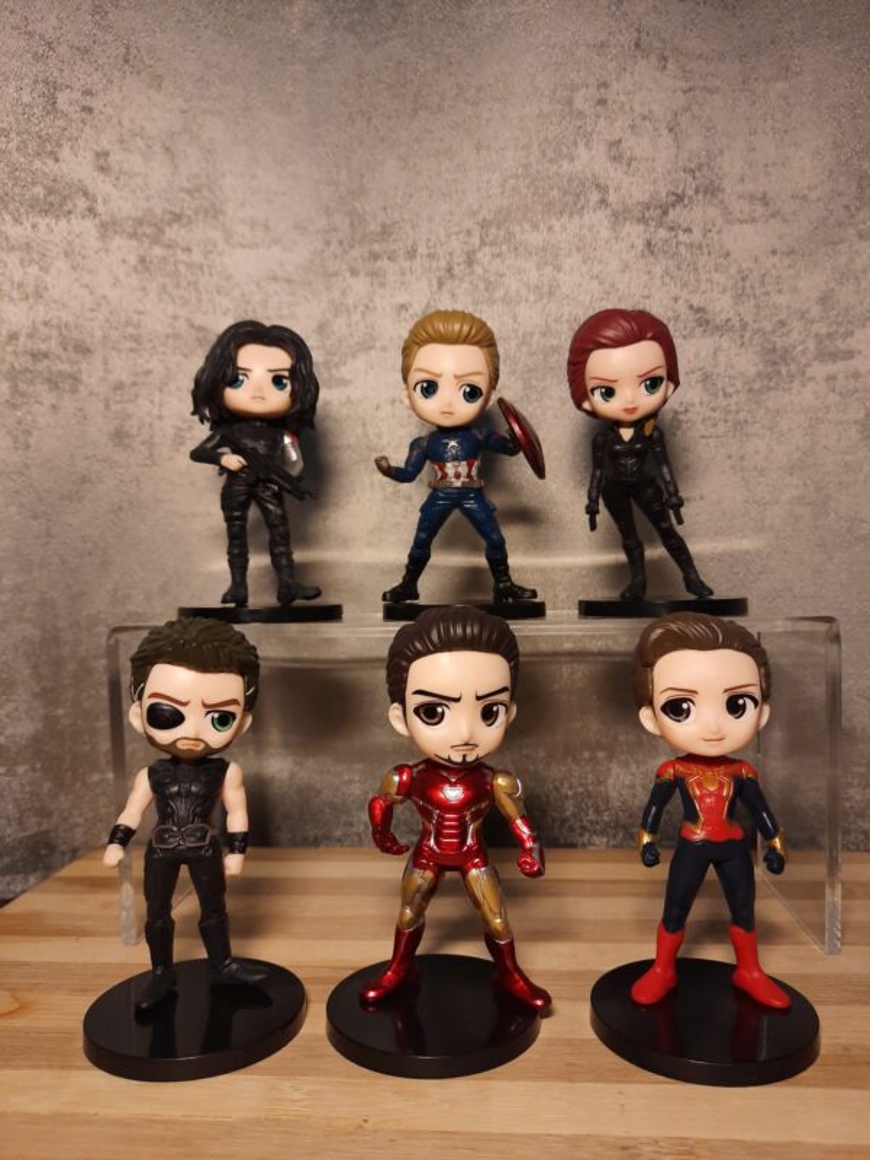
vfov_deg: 69.4
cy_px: 580
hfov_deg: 54.9
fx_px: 838
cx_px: 435
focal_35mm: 25
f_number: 2
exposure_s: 1/50
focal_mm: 4.6
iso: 160
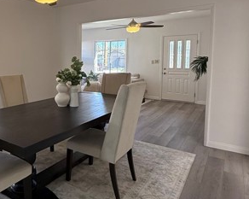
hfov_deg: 55.1
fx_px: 221
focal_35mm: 30
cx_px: 53
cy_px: 78
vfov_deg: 48.1
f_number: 2.2
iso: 160
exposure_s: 1/120
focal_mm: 2.2
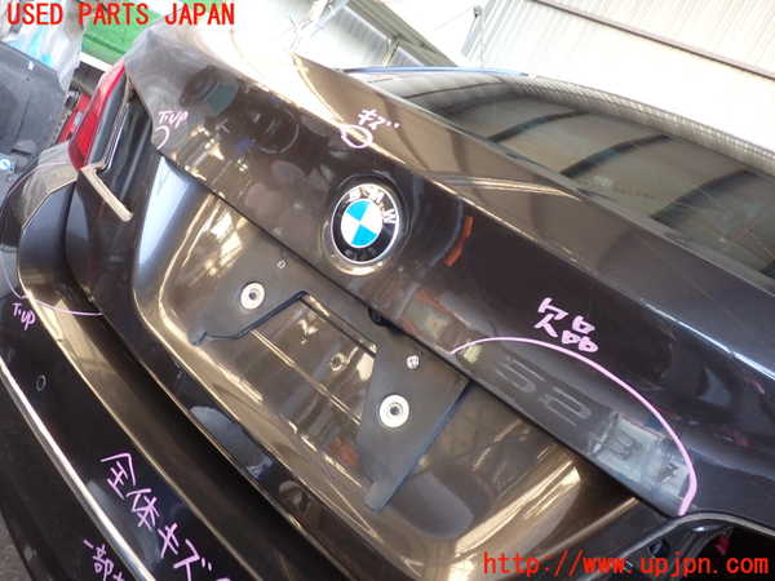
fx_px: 672
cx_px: 388
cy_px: 290
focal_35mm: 30
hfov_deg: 60.0
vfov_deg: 46.8
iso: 200
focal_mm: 5.4
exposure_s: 1/50
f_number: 2.3
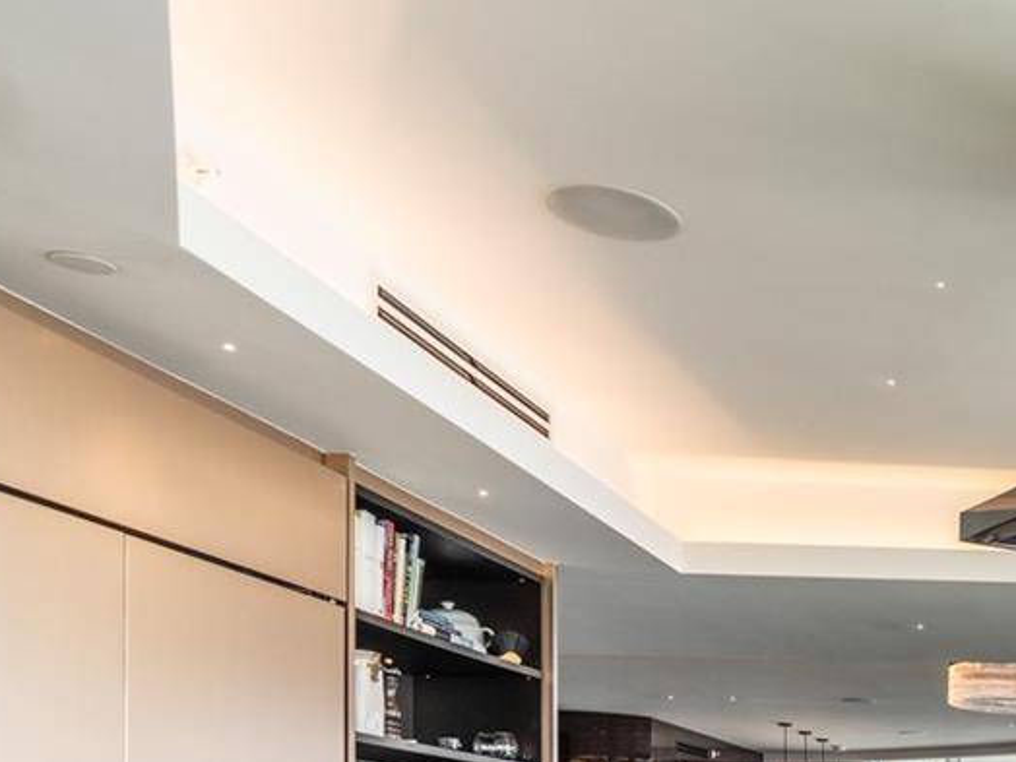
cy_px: 861
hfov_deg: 30.4
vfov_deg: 27.9
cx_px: 1373
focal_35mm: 47
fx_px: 1379
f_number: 7.1
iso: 400
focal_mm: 16
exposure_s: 1/1250
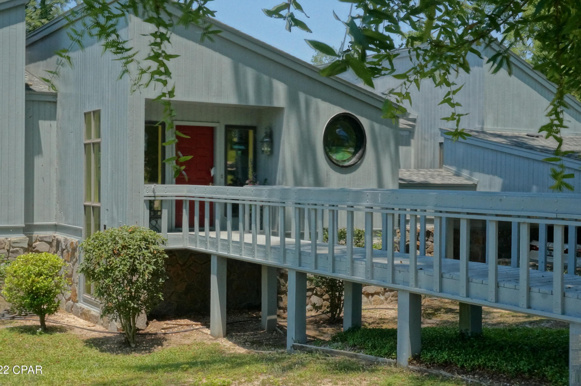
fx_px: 758
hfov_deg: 41.9
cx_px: 278
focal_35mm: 47
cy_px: 187
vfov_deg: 28.6
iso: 3200
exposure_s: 1/1600
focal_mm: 30
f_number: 14
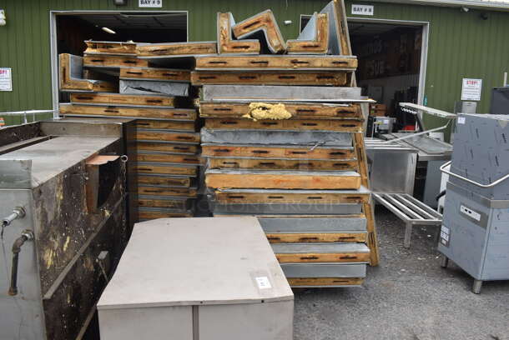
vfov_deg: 48.0
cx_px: 254
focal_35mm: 27
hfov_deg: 67.3
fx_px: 382
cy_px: 170
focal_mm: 18
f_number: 7.1
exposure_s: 1/400
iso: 200
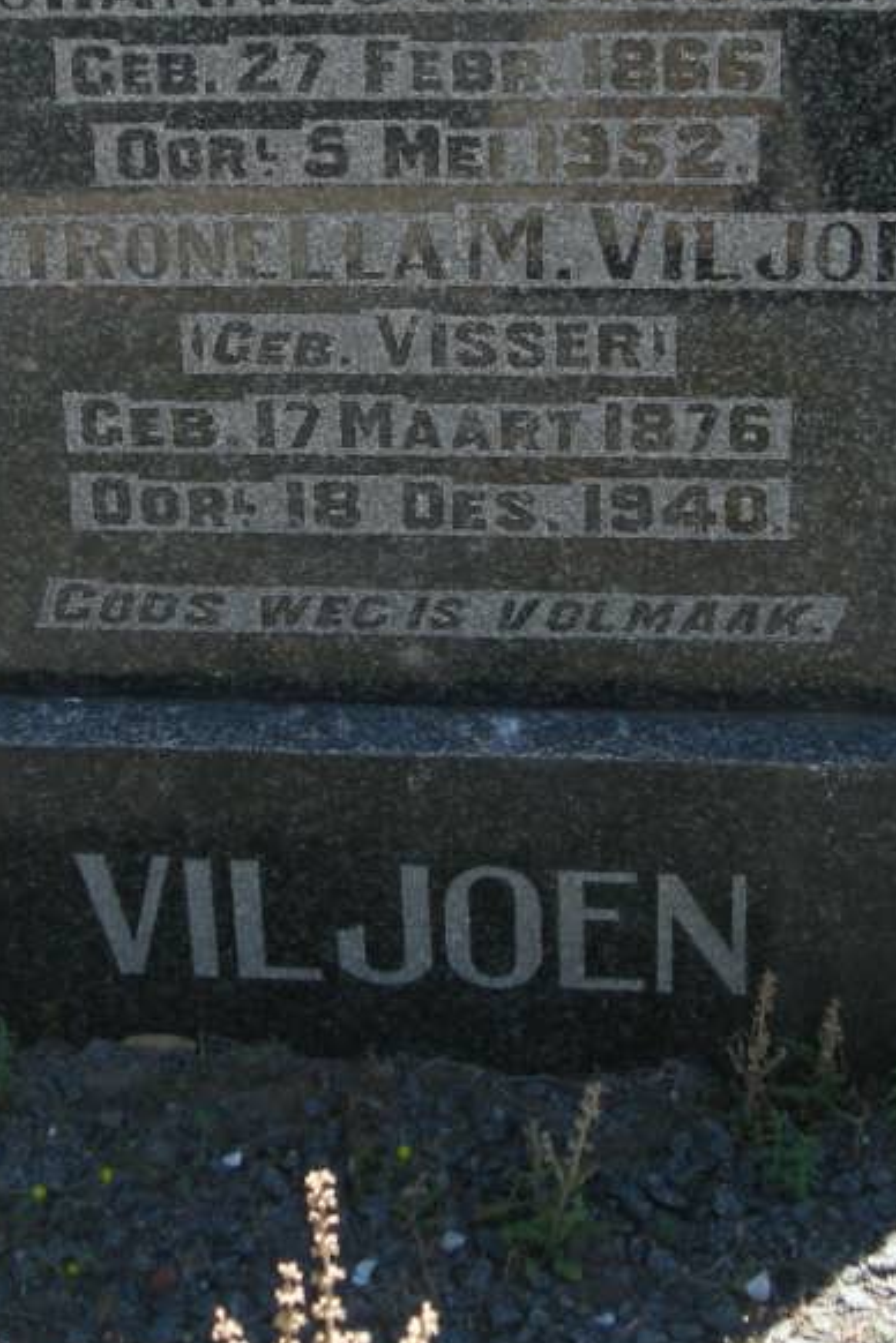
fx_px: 2800
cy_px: 376
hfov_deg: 18.2
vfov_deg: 26.7
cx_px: 434
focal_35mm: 75
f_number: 2.8
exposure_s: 1/326
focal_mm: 5.7
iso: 50
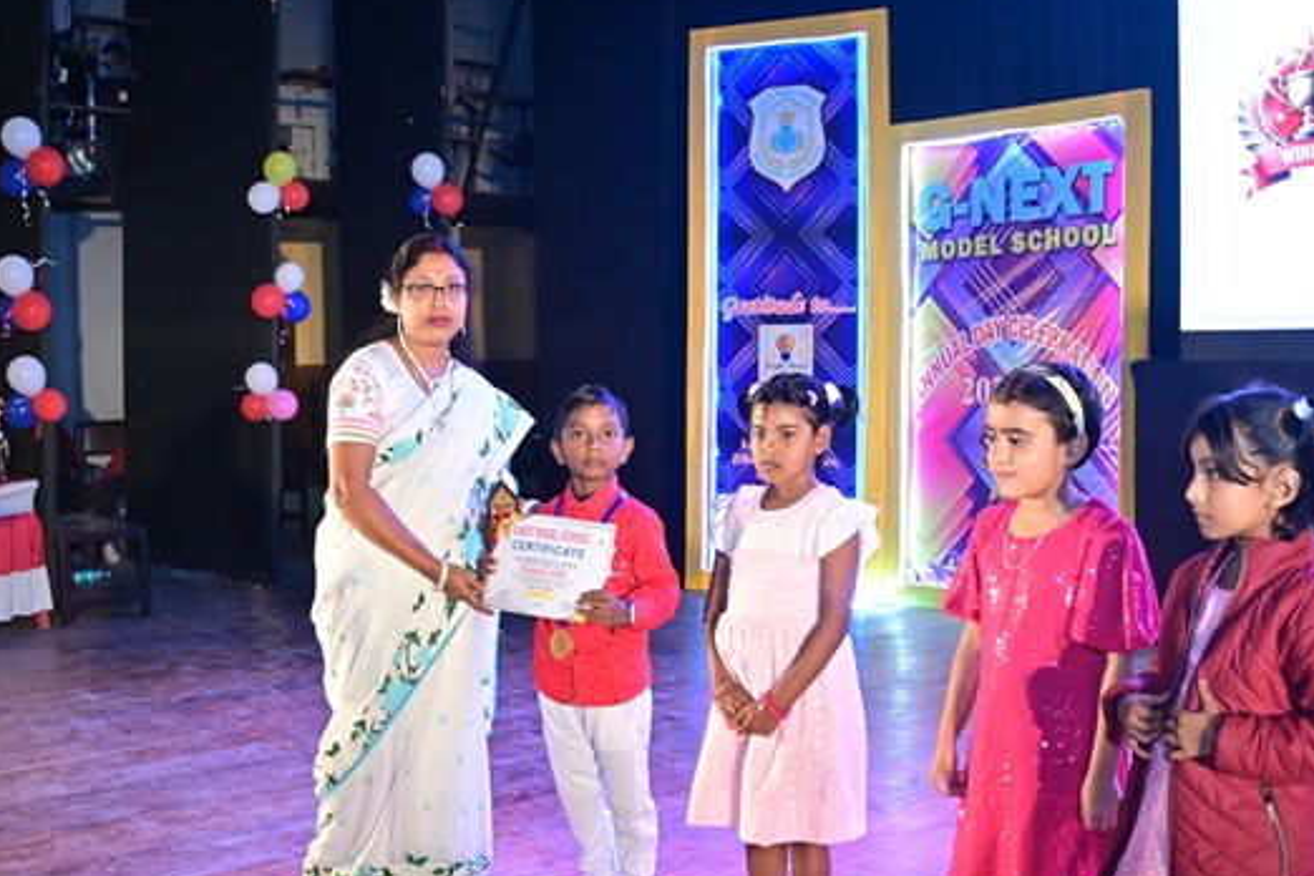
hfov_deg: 28.8
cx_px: 675
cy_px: 515
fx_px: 2560
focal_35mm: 70
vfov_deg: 19.4
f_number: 4.8
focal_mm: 30.5
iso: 640
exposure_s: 1/160
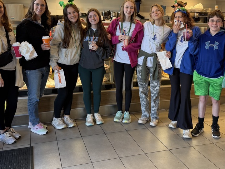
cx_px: 118
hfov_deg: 47.8
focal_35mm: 39
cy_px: 66
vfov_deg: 36.7
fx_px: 254
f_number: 1.78
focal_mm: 6.76
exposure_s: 1/120
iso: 100
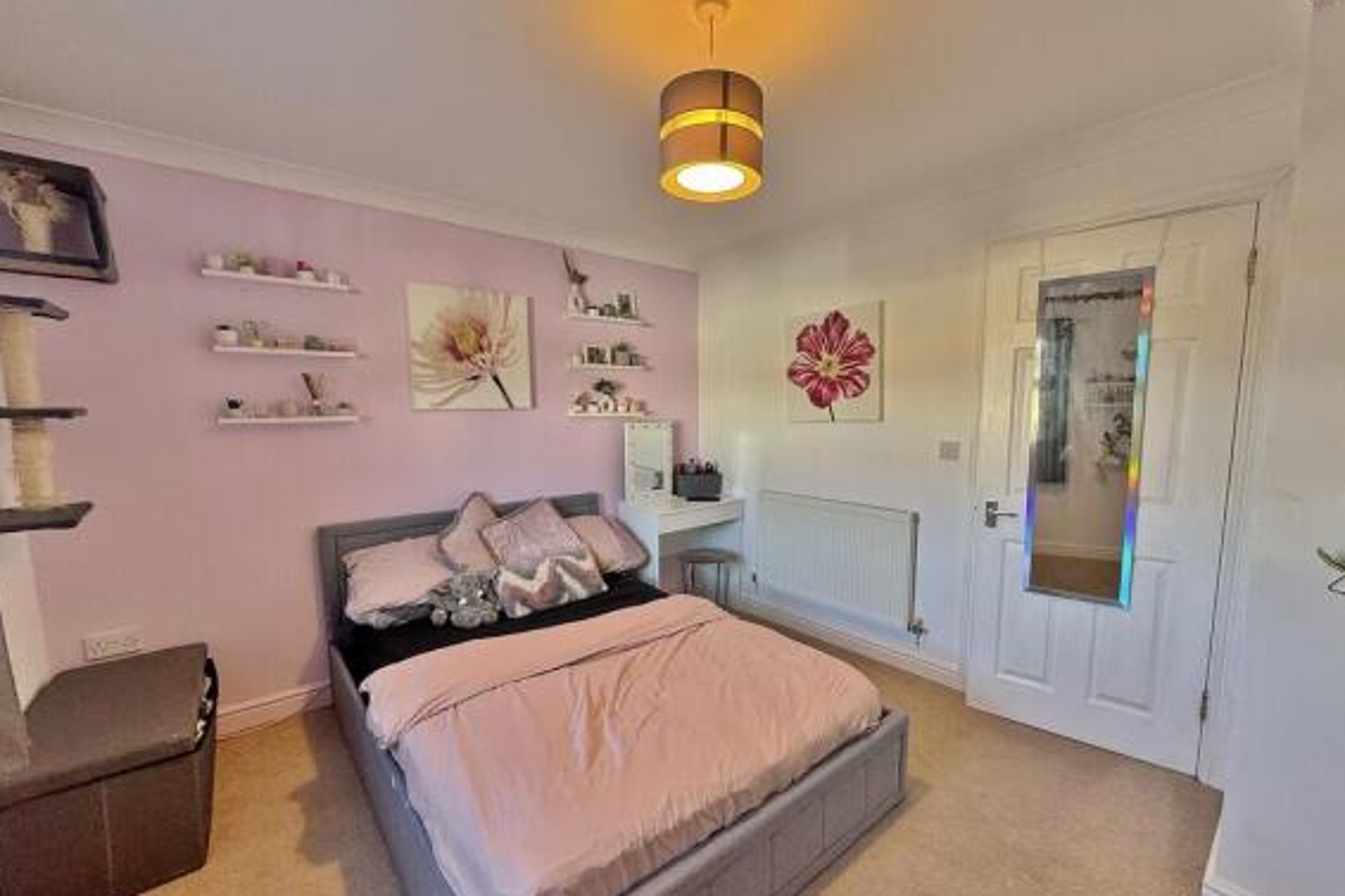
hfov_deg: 100.4
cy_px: 474
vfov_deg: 77.2
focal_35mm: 15
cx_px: 686
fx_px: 560
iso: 160
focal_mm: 2.22
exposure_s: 1/100
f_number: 2.2
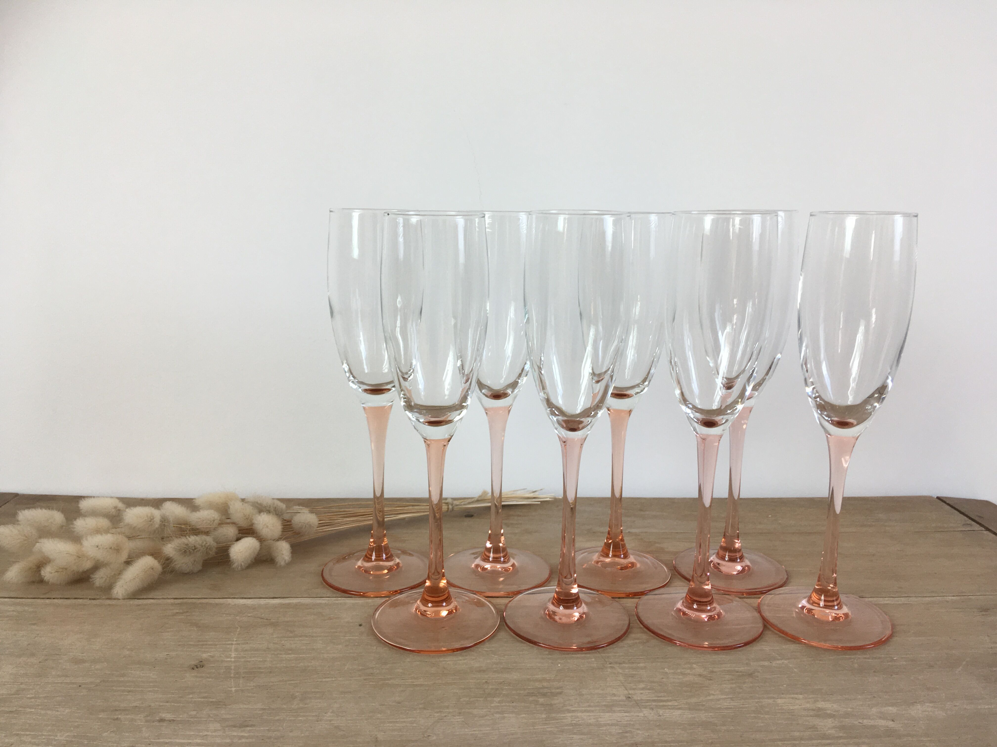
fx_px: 835
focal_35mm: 29
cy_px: 374
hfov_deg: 61.7
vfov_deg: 48.2
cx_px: 498
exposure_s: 1/50
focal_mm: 4.15
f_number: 2.2
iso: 32
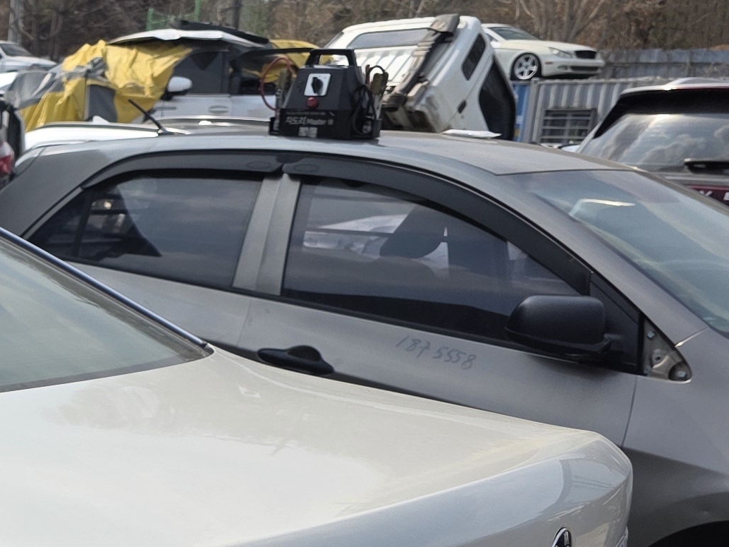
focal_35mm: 89
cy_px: 671
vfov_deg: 15.9
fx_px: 1874
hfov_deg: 18.3
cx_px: -506
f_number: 1.7
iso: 80
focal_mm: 6.3
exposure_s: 1/5778
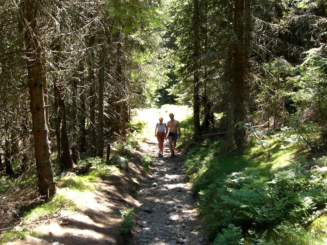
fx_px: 359
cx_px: 164
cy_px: 122
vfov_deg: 37.7
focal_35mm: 38
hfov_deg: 49.0
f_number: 3.1
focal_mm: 6.3
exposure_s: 1/125
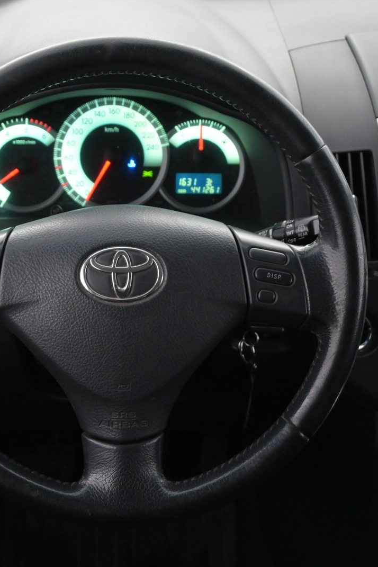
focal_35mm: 59
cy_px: 284
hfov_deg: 22.9
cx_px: 116
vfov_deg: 33.9
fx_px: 929
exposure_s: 1/40
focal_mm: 26
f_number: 4.5
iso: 2500
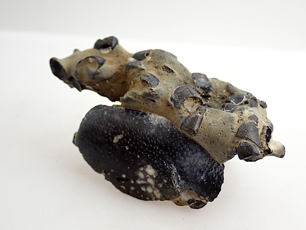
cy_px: 115
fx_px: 548
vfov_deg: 23.7
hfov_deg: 31.2
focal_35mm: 62
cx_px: 153
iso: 320
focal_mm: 11.09
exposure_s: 1/60
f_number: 3.6
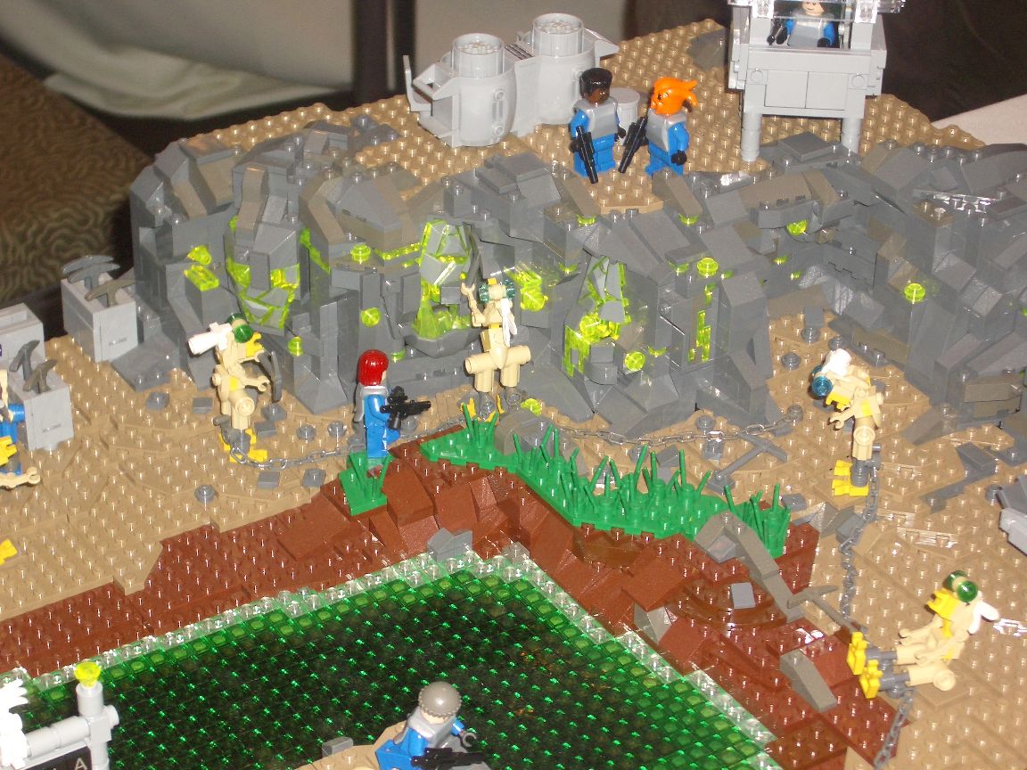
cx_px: 514
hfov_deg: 22.3
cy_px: 385
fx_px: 2611
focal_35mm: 88
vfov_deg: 16.8
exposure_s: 1/60
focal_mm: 14.6
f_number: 4.4
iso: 100
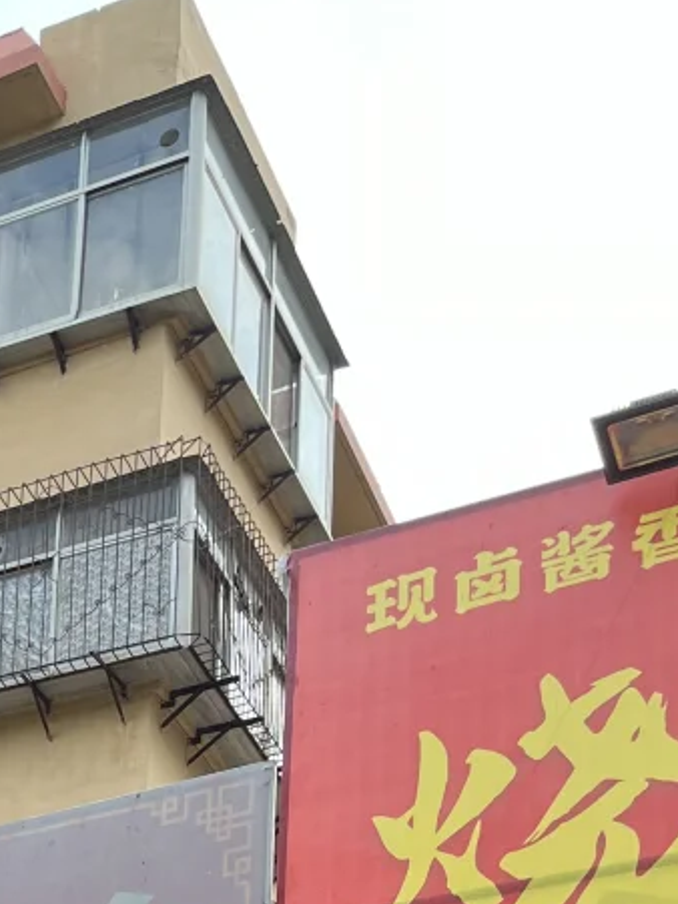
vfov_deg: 20.5
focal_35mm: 83
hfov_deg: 16.1
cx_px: -365
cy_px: 1319
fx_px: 2169
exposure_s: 1/378
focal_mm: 5.1
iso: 50
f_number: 1.6
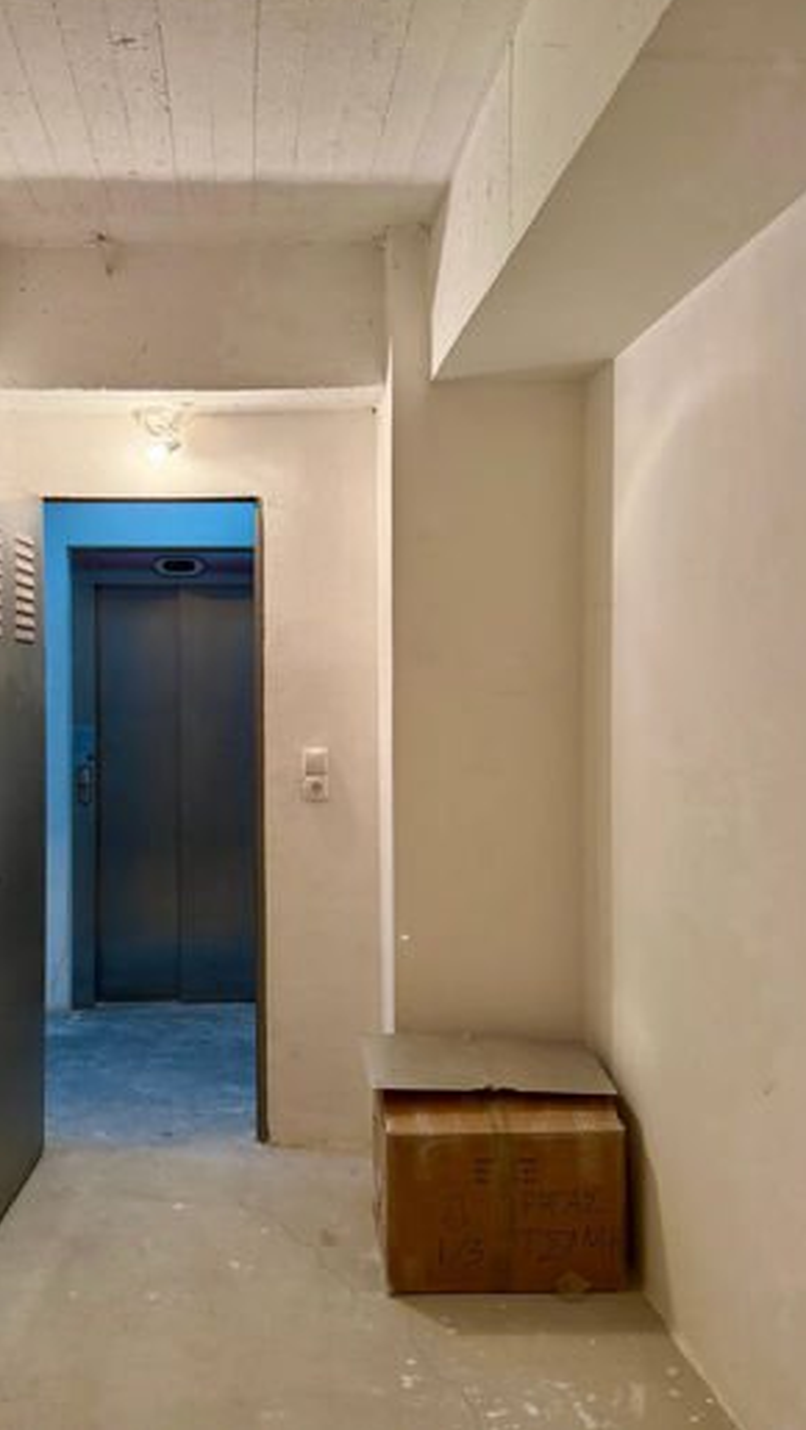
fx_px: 1025
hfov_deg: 42.5
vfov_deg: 69.8
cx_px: 282
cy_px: 697
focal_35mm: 27
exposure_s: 1/50
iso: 250
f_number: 1.78
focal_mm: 6.76
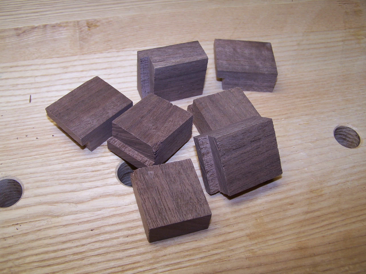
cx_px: 183
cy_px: 137
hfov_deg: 49.0
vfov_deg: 37.7
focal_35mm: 38
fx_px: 402
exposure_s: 1/60
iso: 80
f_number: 2.8
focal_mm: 6.3
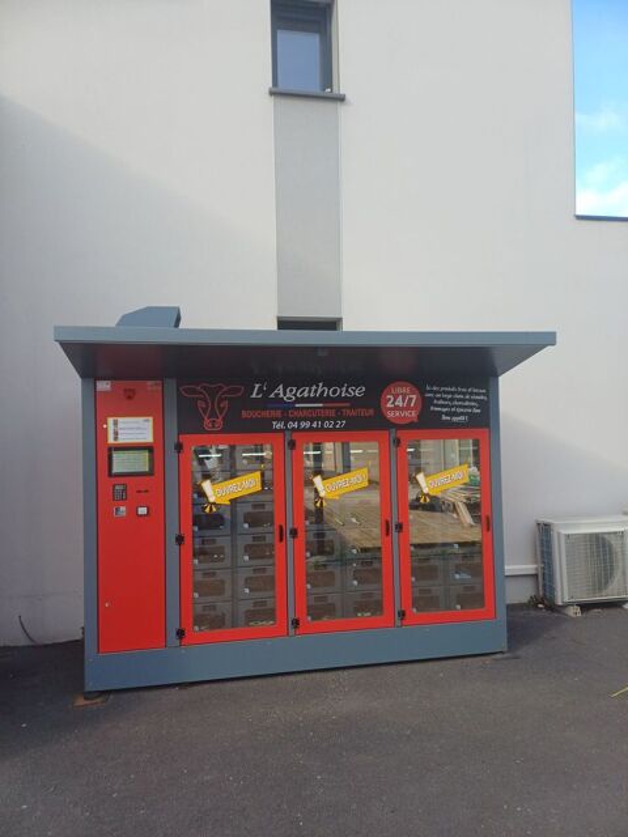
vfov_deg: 69.4
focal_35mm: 25
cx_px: 314
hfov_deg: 54.9
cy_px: 418
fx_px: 605
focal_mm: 4.65
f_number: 1.8
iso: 50
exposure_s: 1/290
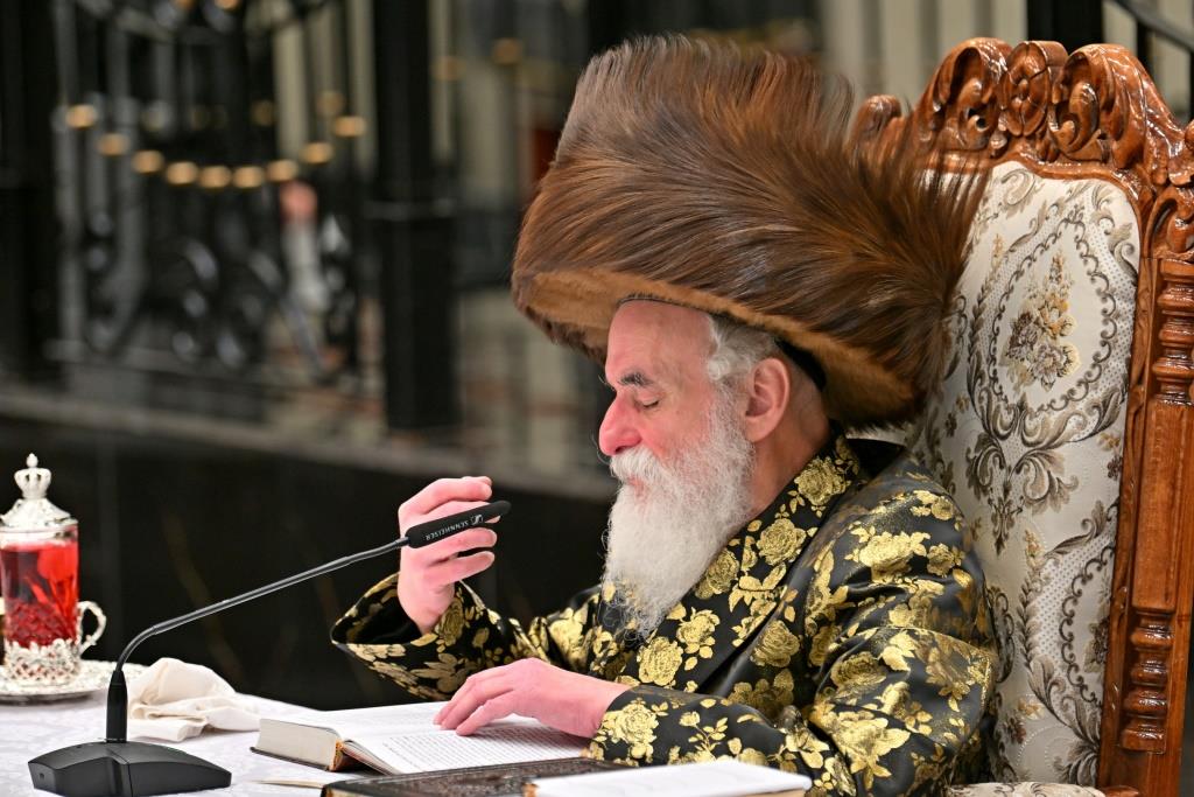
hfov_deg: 9.1
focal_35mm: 225
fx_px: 7463
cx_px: 597
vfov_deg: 6.1
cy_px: 398
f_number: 2.8
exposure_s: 1/320
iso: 200
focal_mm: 150
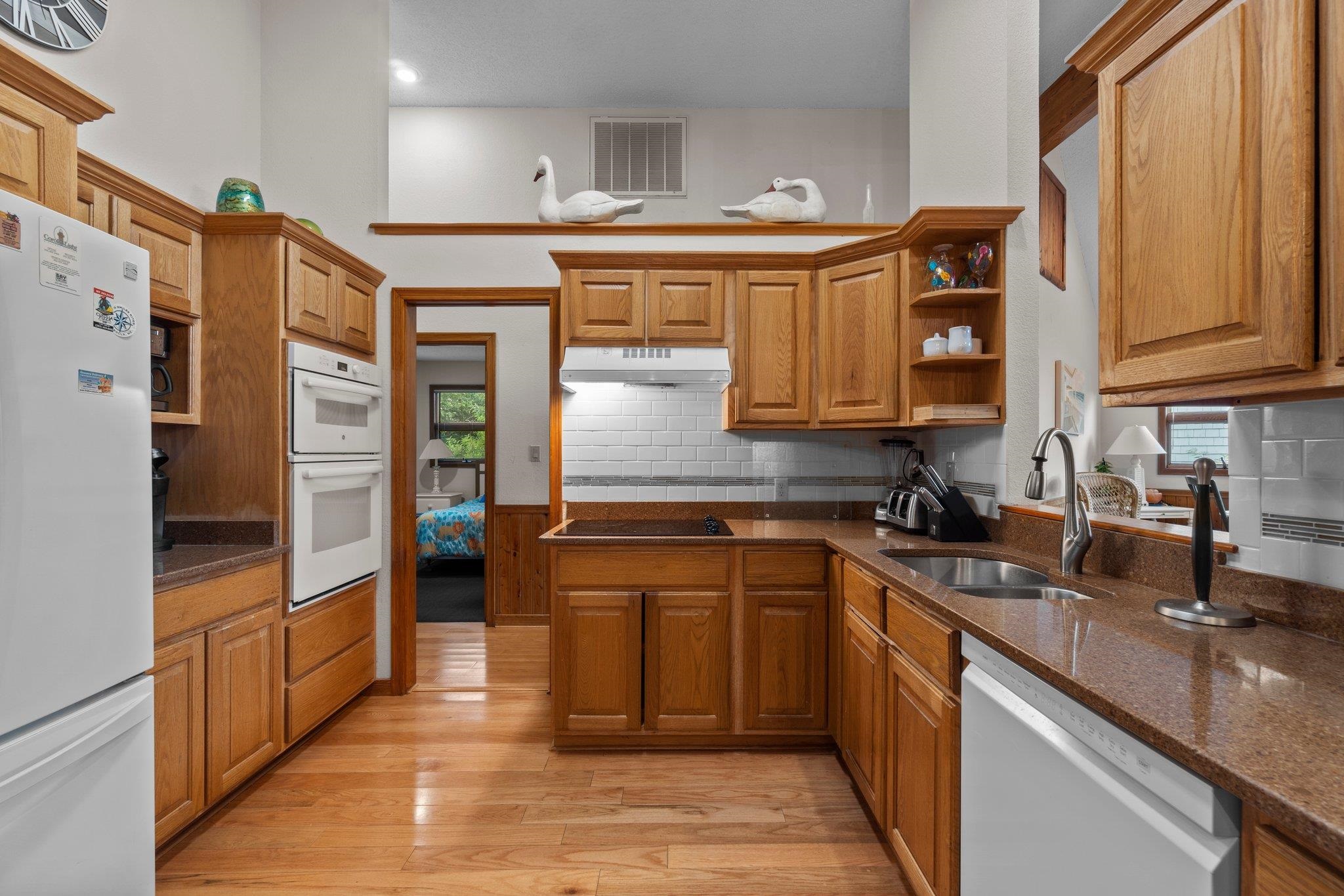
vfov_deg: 77.3
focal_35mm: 15
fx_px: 560
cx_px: 672
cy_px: 448
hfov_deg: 100.4
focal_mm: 10
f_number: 8
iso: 100
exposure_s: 2
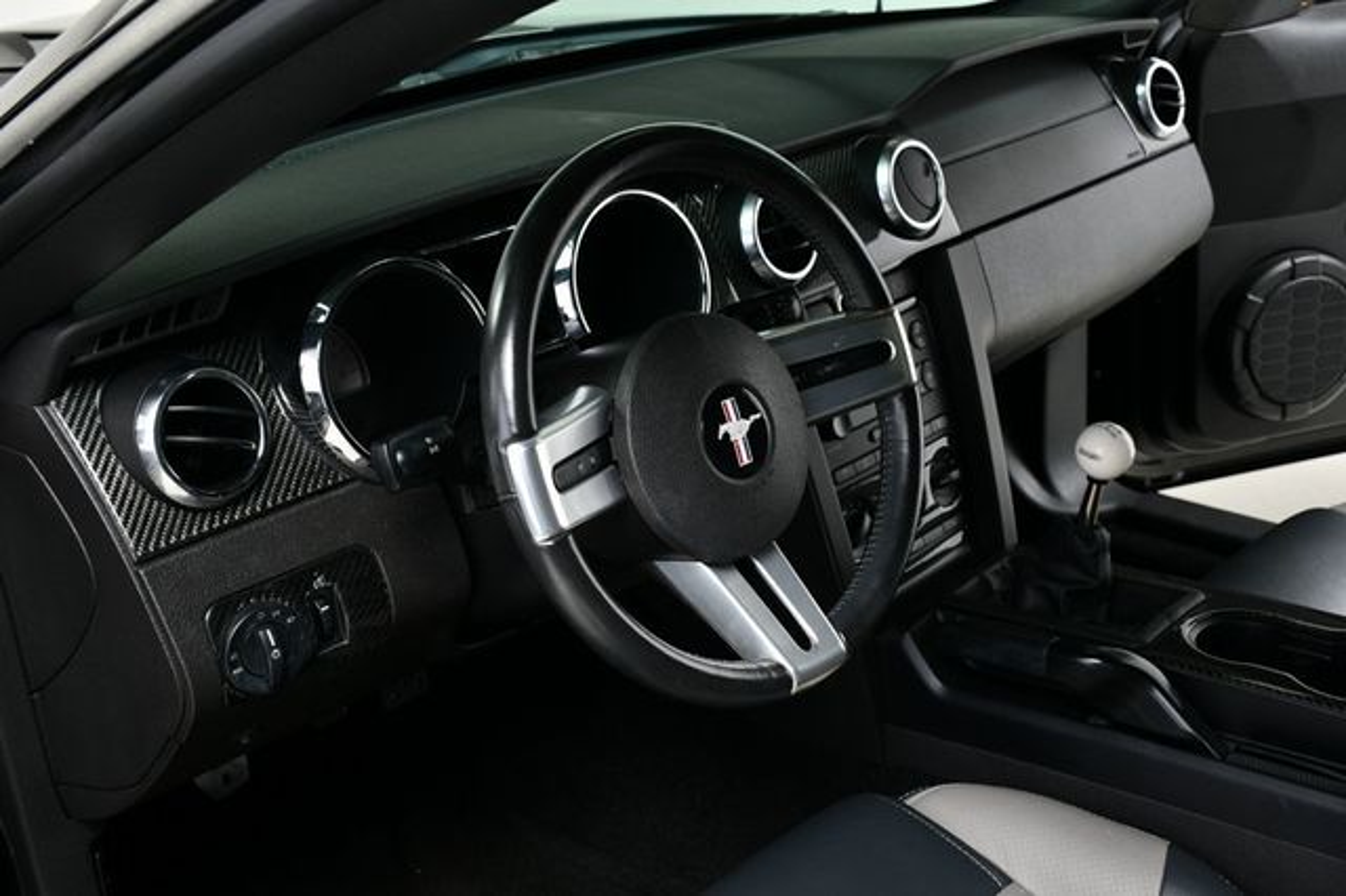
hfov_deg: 43.6
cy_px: 448
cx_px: 673
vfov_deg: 29.8
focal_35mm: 45
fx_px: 1682
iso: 100
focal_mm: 30
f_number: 7.1
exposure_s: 1/160
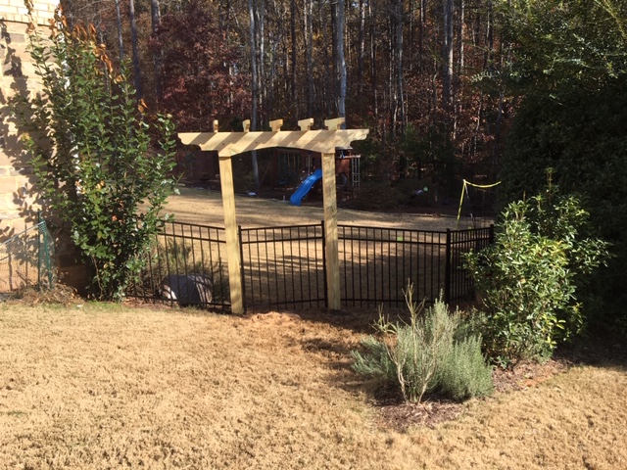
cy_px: 235
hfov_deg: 61.7
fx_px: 525
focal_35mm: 29
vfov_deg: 48.2
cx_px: 314
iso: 25
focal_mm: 4.15
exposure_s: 1/725
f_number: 2.2
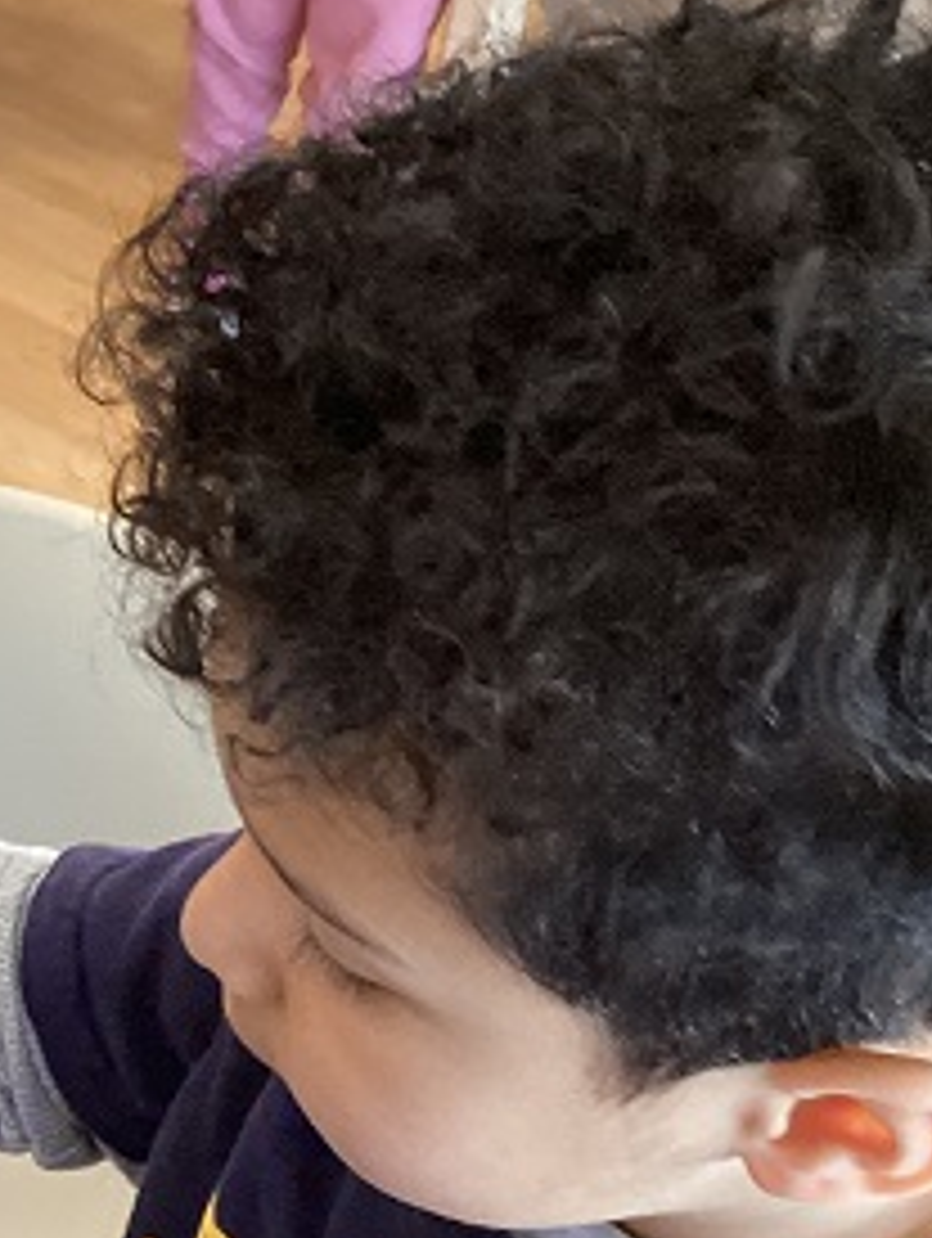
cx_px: -77
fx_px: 2686
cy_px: 1094
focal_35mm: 75
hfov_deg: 18.9
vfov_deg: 25.2
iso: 250
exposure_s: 1/60
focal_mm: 3.3
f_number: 2.4
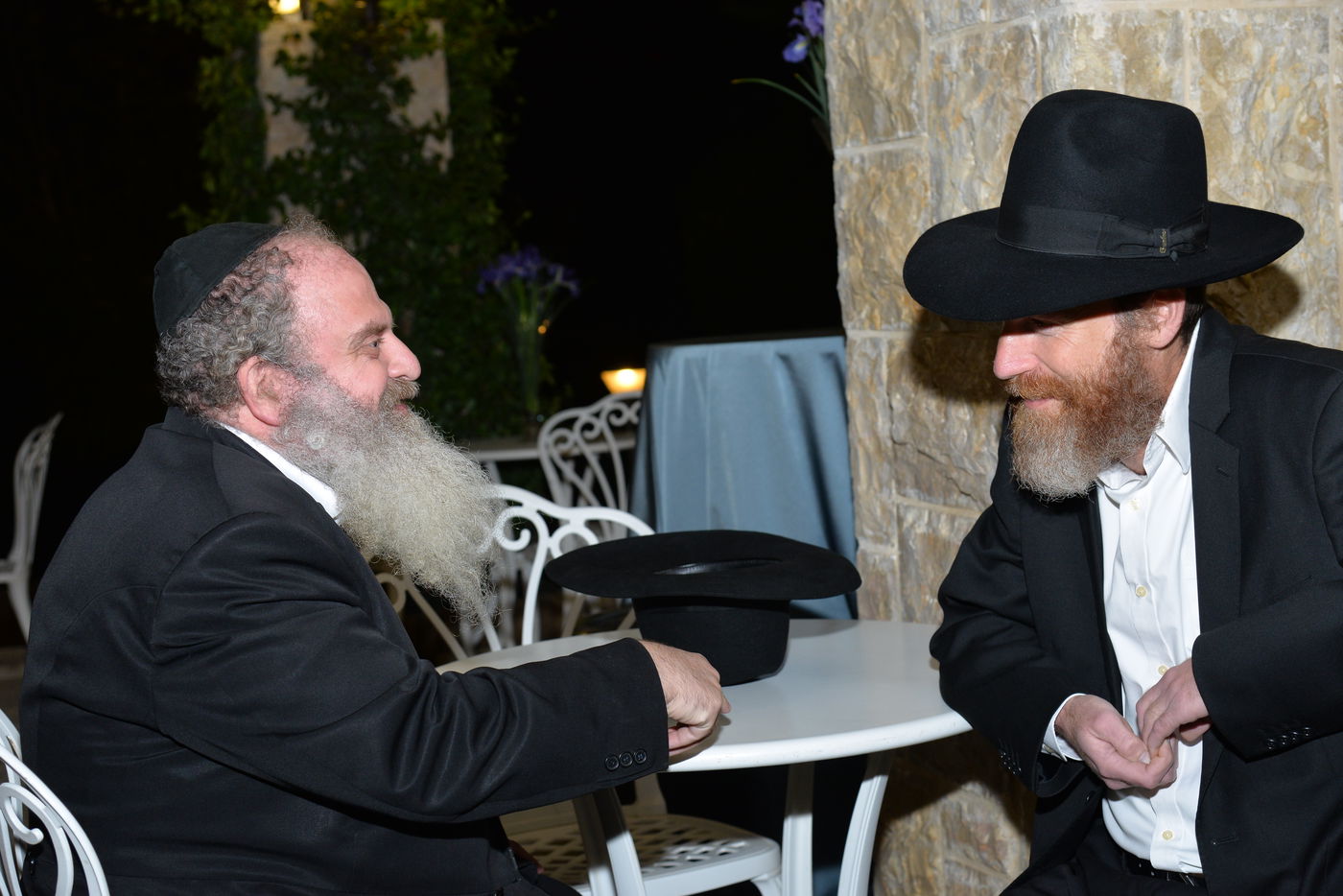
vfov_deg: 24.6
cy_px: 448
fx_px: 2052
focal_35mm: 55
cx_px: 672
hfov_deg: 36.2
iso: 1000
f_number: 5
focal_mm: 55
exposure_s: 1/125
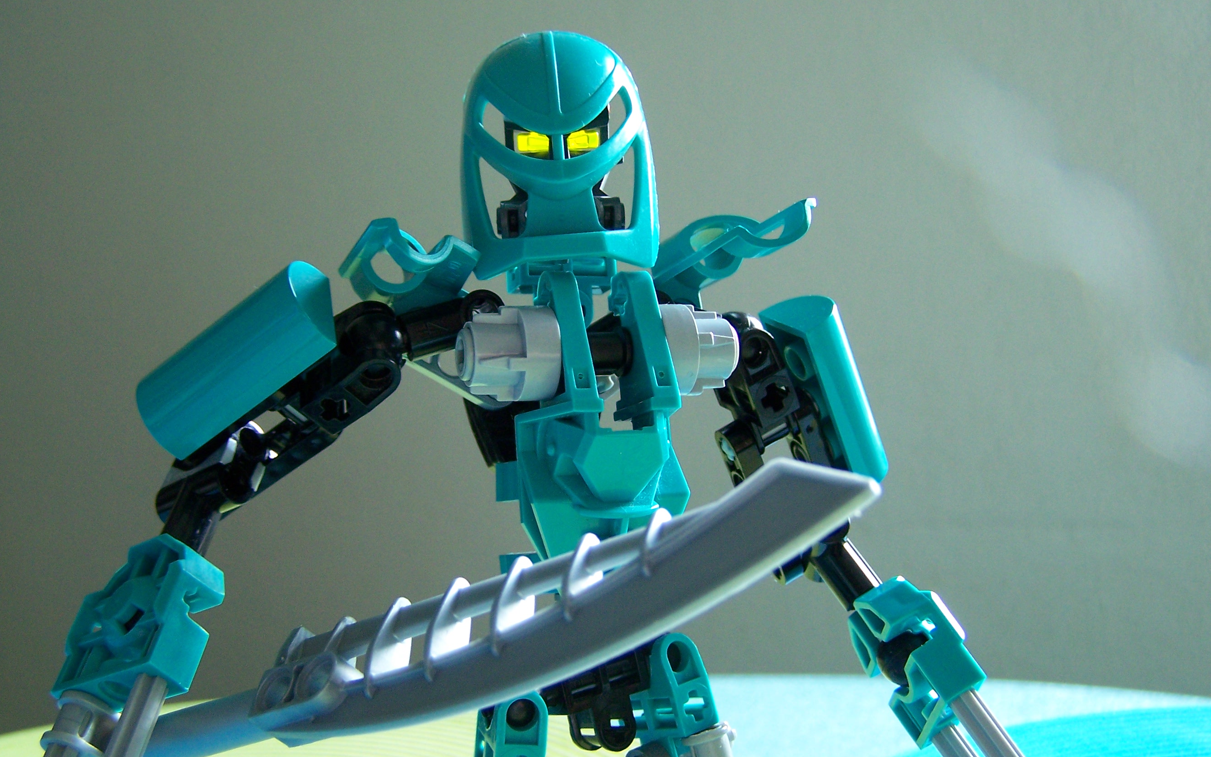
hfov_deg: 46.2
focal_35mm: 43
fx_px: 1419
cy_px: 377
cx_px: 582
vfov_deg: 29.9
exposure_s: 1/8
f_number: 2.8
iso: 160
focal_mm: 6.3
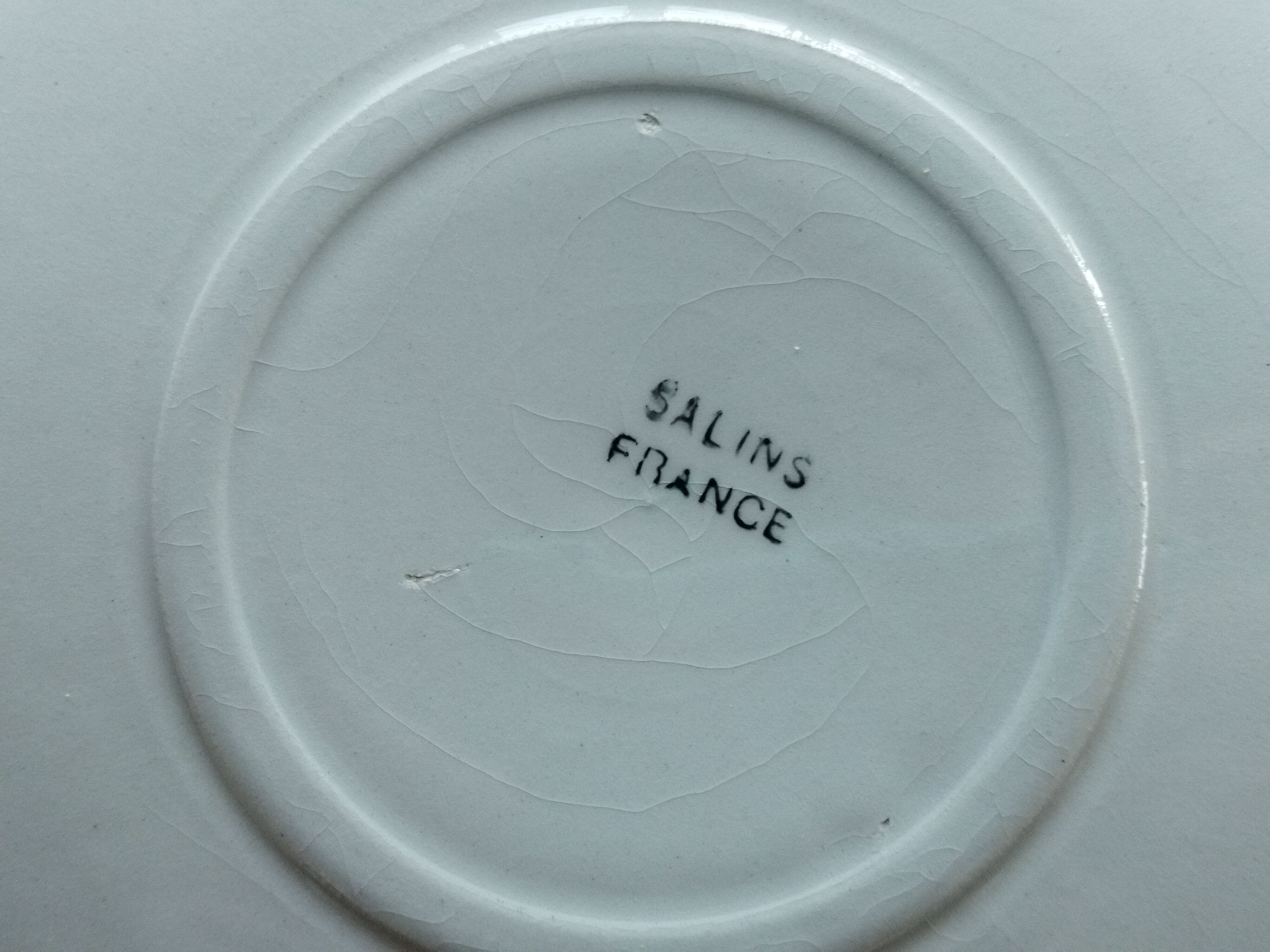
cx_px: 635
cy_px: 476
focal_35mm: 27
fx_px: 991
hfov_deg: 65.3
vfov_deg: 51.4
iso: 107
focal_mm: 4.71
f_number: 1.79
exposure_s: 1/50
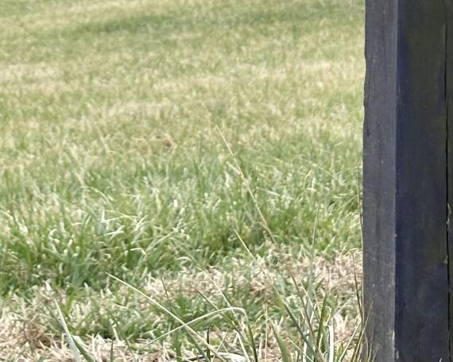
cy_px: -248
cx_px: 215
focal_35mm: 178
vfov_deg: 8.4
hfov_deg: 10.8
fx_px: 2386
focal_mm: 5.96
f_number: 1.6
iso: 40
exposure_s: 1/2283
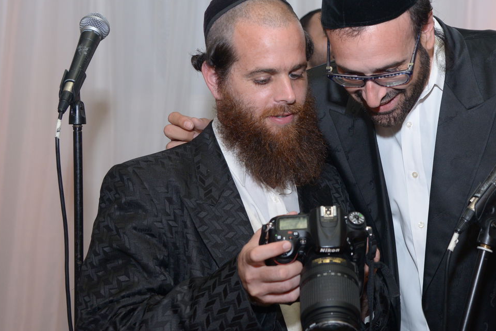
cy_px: 111
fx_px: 882
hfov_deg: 31.1
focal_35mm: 64
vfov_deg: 21.2
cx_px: 345
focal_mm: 44
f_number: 5.6
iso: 1250
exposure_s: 1/100
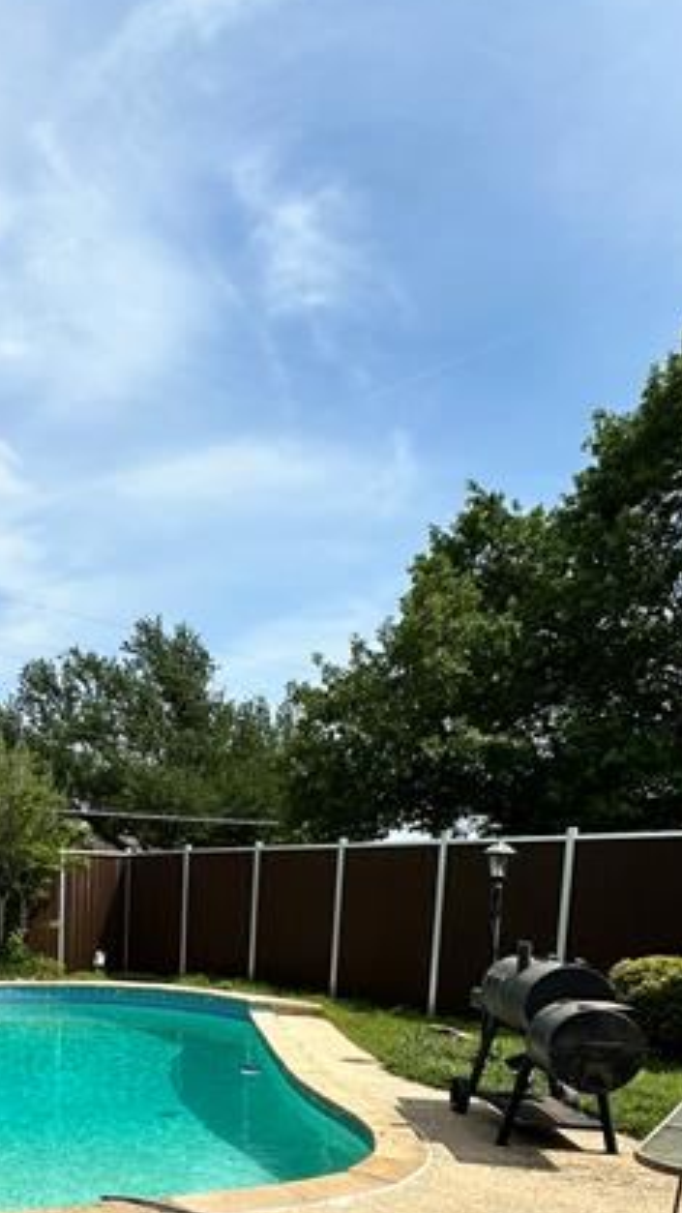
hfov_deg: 37.7
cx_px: 23
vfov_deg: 61.9
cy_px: 981
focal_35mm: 28
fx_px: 901
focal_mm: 2.22
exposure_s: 1/2747
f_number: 2.2
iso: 50
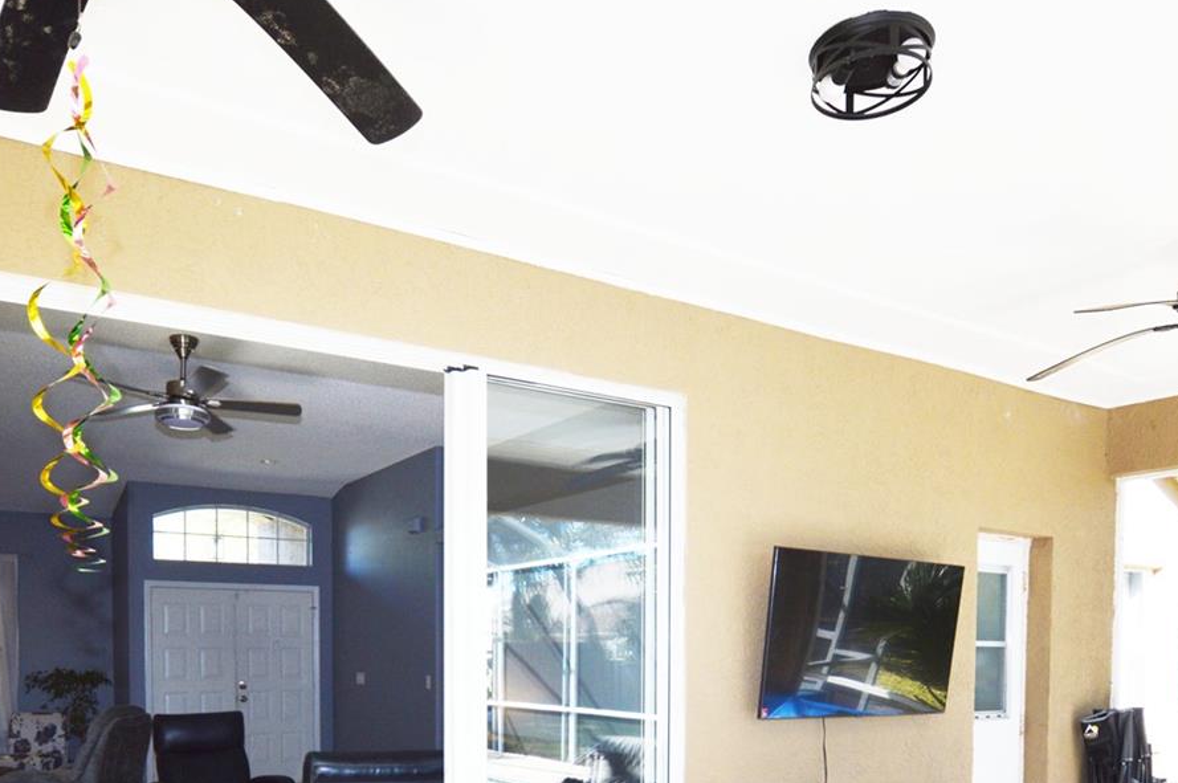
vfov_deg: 44.1
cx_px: 530
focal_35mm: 27
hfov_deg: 67.3
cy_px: 686
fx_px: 883
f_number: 5.6
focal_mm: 10
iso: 180
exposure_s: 1/125
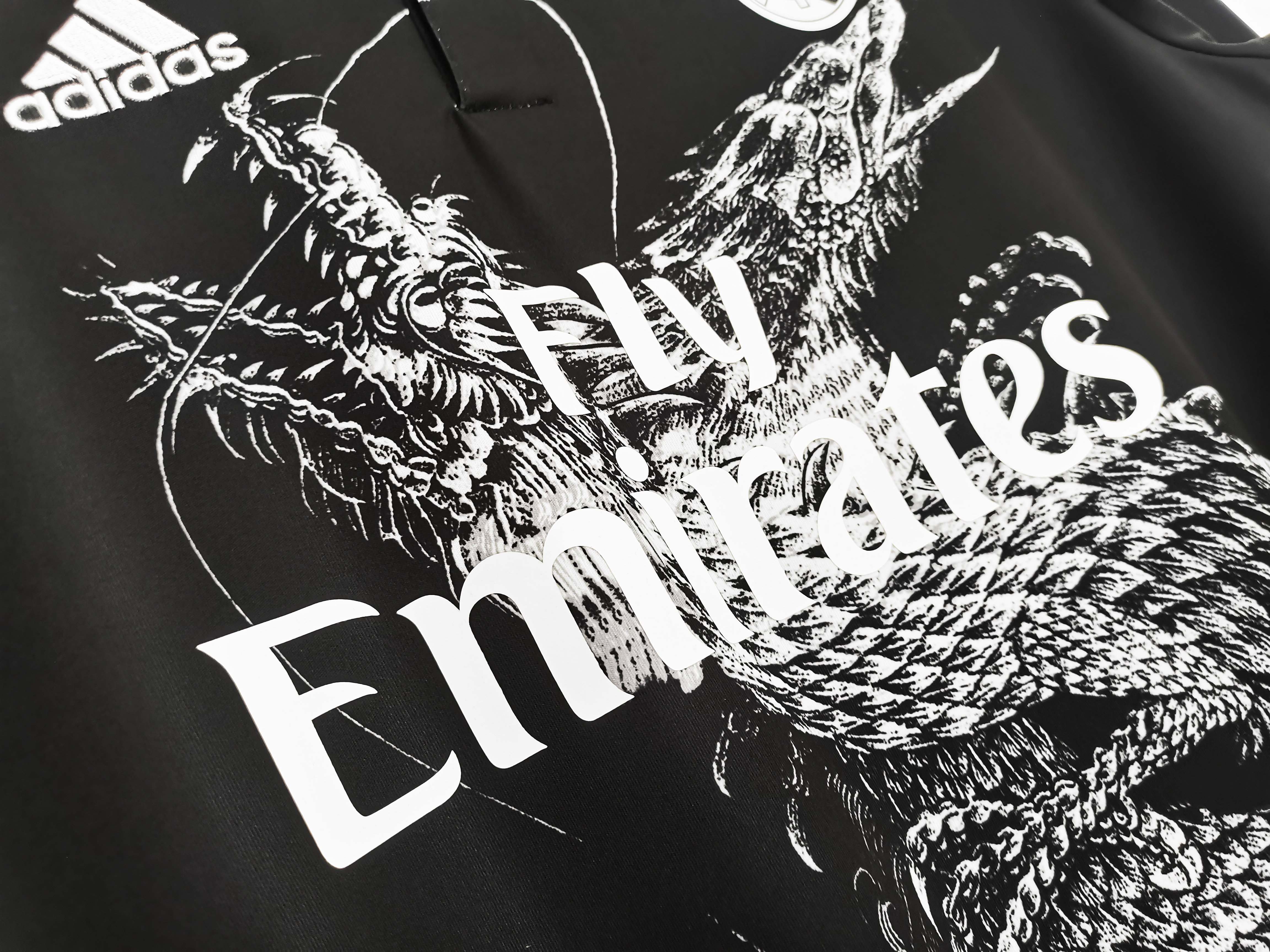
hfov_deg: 67.3
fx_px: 954
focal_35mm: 26
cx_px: 635
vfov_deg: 53.1
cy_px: 476
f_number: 1.8
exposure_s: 1/60
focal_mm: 5.58
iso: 200
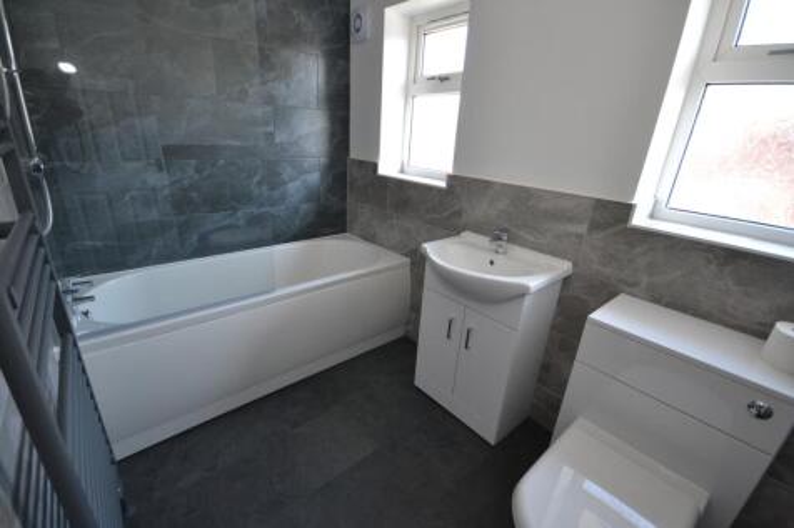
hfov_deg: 100.4
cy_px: 264
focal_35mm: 15
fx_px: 331
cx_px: 397
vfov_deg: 77.3
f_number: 4
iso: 450
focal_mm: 10
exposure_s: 1/60
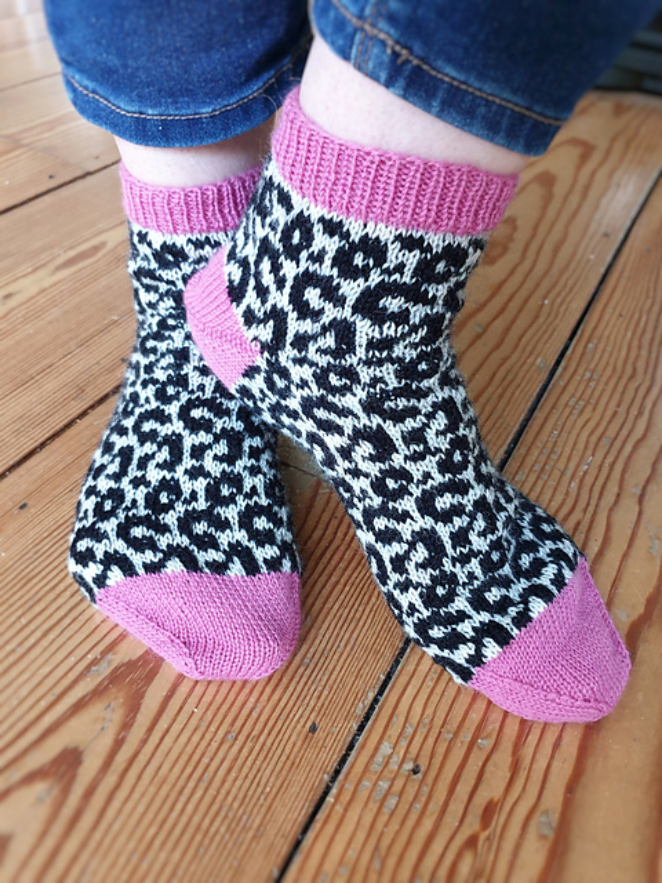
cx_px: 331
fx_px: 663
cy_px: 442
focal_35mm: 26
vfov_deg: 67.3
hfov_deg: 53.1
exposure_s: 1/50
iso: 250
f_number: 1.5
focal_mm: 4.3
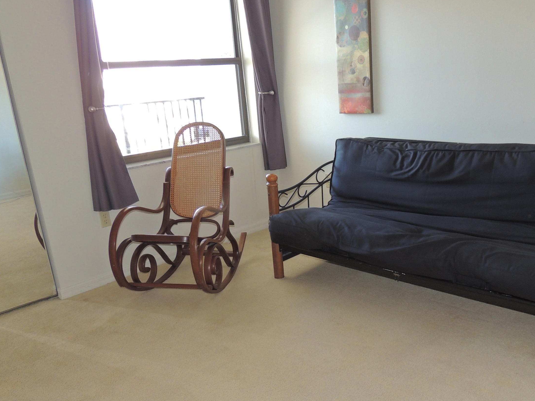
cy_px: 261
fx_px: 510
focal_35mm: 33
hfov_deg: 54.9
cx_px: 326
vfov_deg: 42.5
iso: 200
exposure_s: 1/30
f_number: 3
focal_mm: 4.3
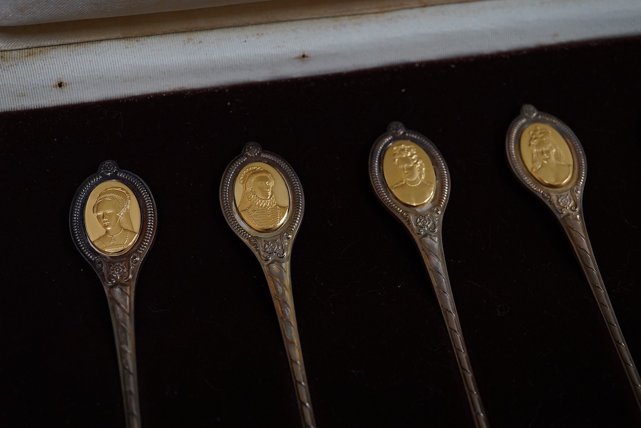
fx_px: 801
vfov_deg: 29.9
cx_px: 320
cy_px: 214
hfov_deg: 43.6
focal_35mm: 45
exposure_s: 1/400
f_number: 6.3
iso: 2500
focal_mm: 30
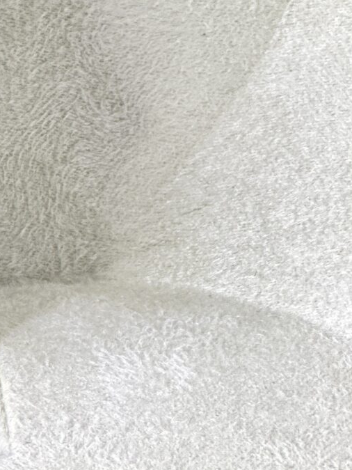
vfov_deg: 6.8
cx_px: -219
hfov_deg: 5.0
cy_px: -1
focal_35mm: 292
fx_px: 3960
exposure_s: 1/48
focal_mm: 9
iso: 125
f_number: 2.8
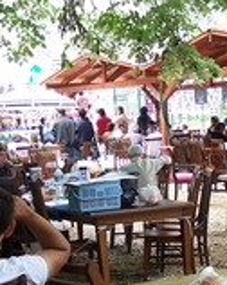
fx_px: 892
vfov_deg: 18.1
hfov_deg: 14.5
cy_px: 195
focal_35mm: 106
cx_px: 146
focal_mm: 6.3
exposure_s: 1/90
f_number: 2.8
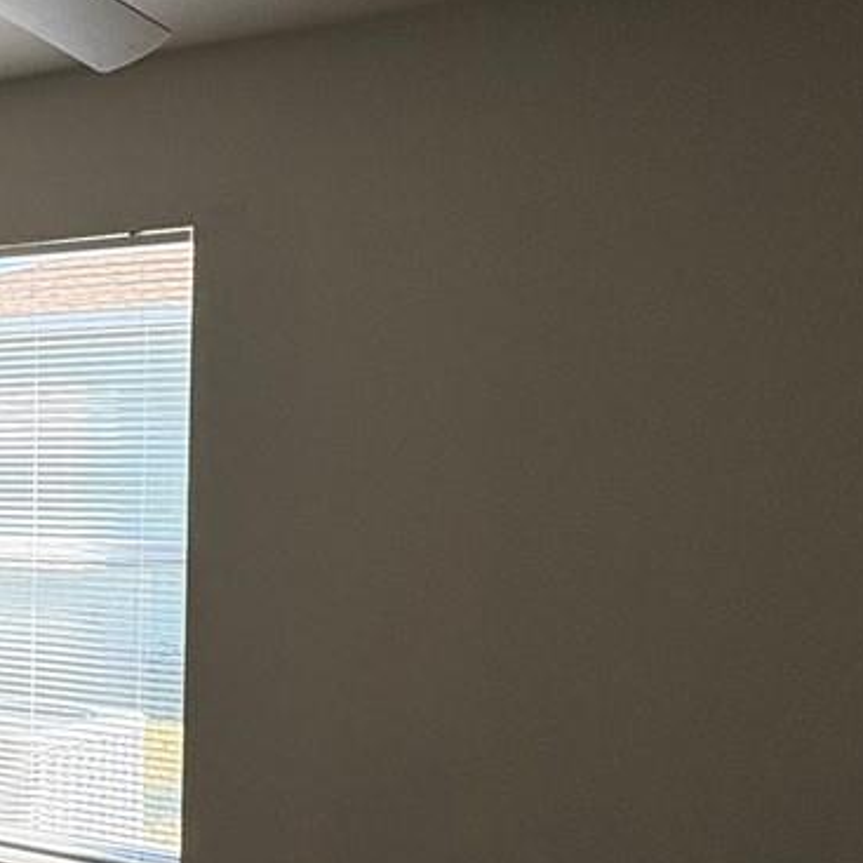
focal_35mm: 54
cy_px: 569
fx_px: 1523
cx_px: -82
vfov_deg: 31.4
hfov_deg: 28.7
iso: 100
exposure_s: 1/131
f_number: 2.2
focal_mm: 2.22
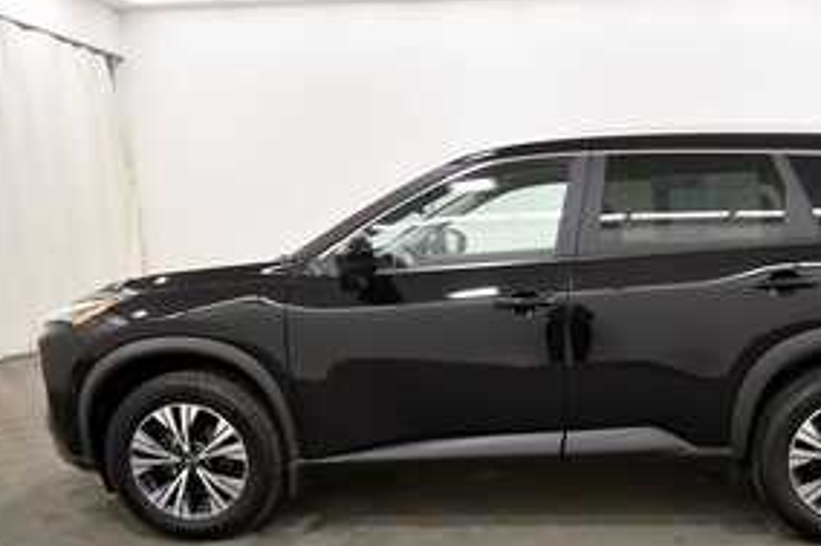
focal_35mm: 31
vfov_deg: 41.7
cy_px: 363
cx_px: 558
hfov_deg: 58.7
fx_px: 707
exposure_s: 1/125
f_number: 5
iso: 900
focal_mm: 15
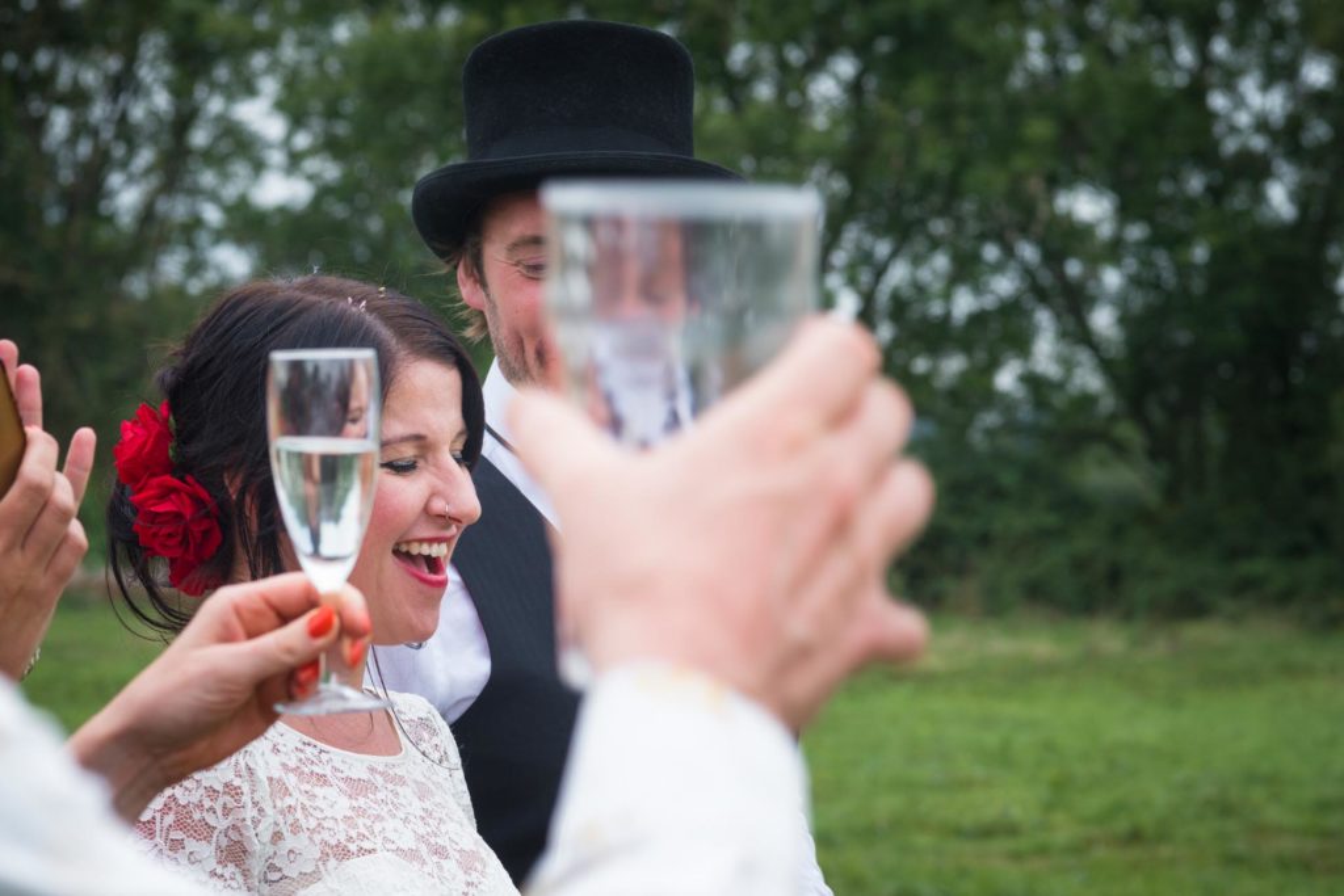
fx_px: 3920
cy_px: 448
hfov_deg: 19.5
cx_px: 672
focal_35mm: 105
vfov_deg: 13.0
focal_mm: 105
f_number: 9
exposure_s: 1/250
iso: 640
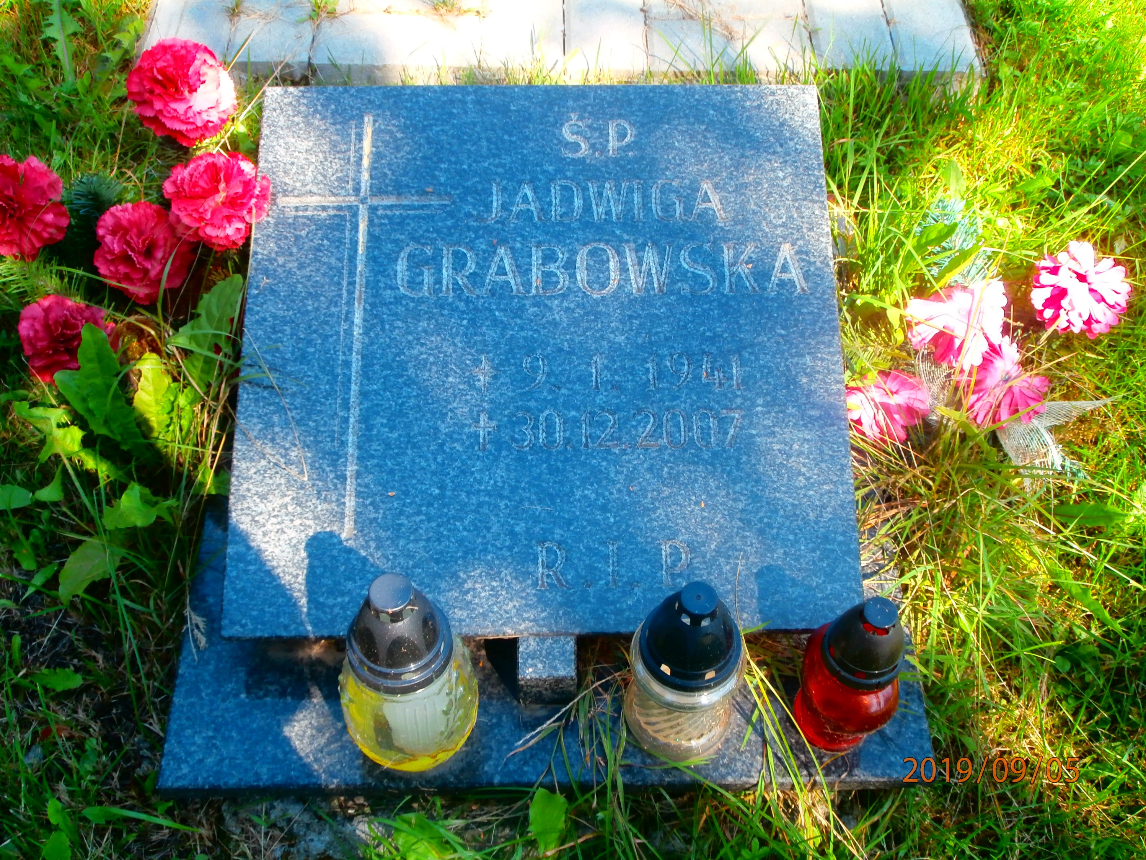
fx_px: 1258
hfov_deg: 49.0
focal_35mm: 38
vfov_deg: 37.7
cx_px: 573
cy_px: 430
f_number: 3.9
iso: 100
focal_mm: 6.67
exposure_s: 1/80
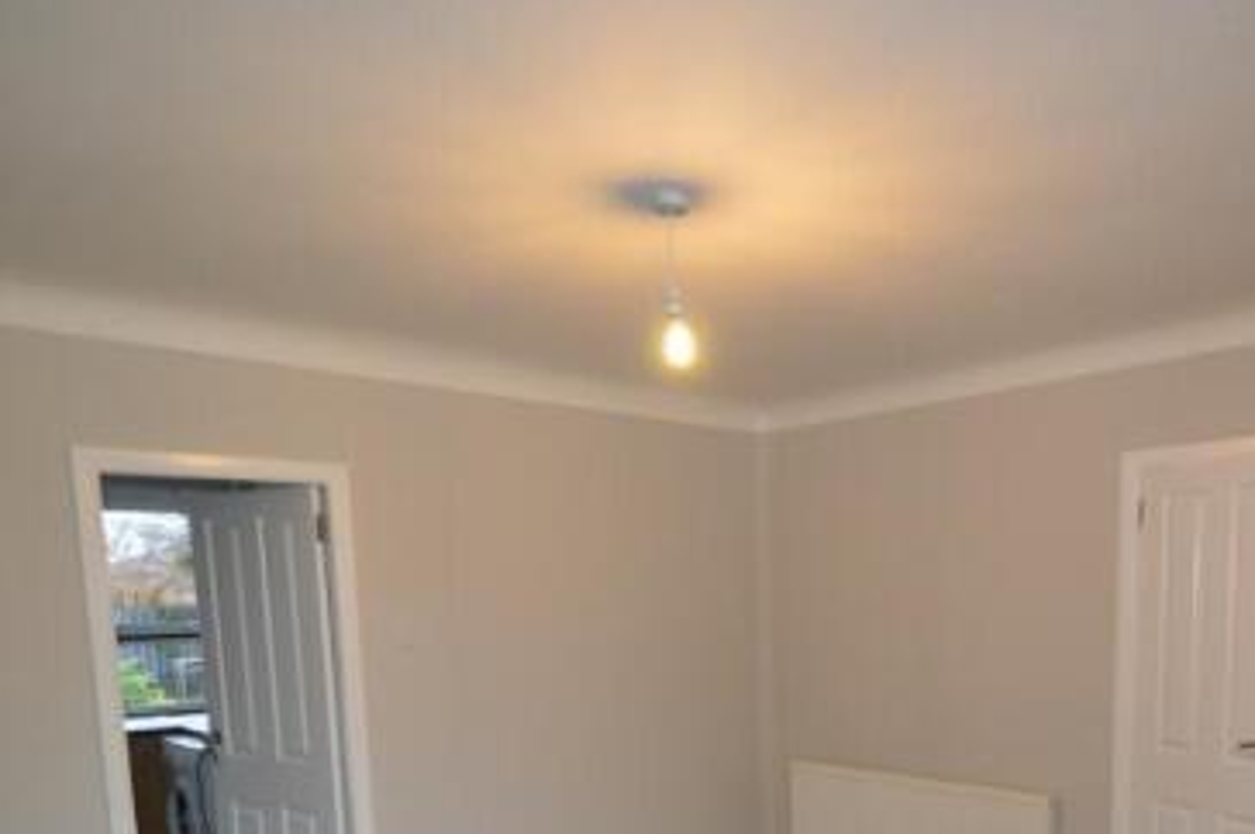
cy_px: 734
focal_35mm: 27
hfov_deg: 66.9
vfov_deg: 44.1
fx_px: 940
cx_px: 745
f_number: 3.5
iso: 1000
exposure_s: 1/60
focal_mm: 10
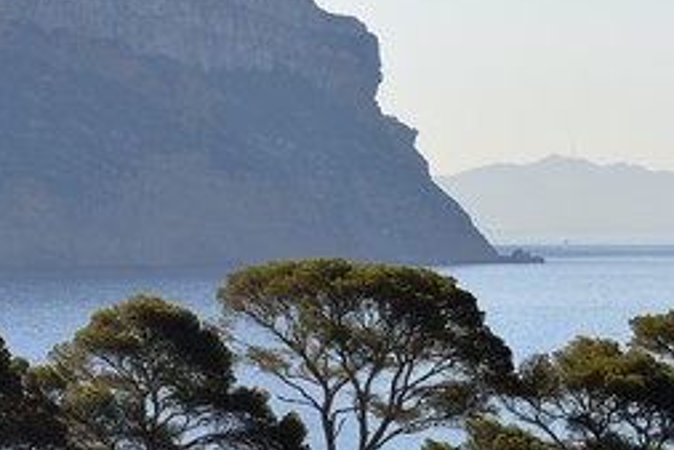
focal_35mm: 307
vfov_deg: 4.5
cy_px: 290
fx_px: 5751
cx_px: 168
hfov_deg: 6.7
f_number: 13
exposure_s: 1/250
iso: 200
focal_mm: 185
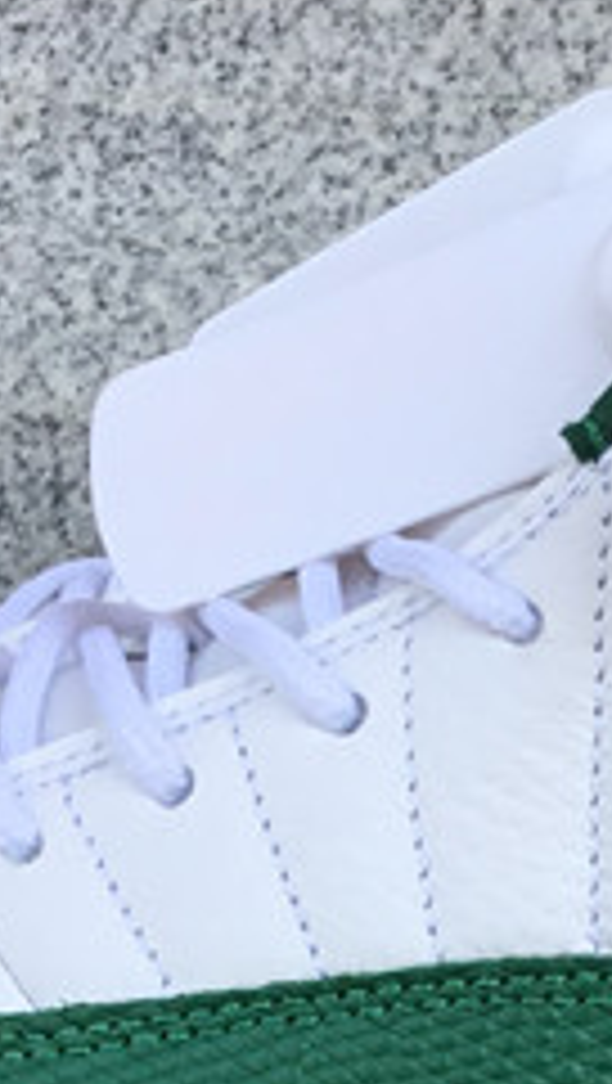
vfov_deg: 16.2
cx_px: 315
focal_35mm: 126
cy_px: 1347
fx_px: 3626
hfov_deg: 9.6
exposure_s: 1/274
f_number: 2.4
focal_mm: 3.3
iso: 25
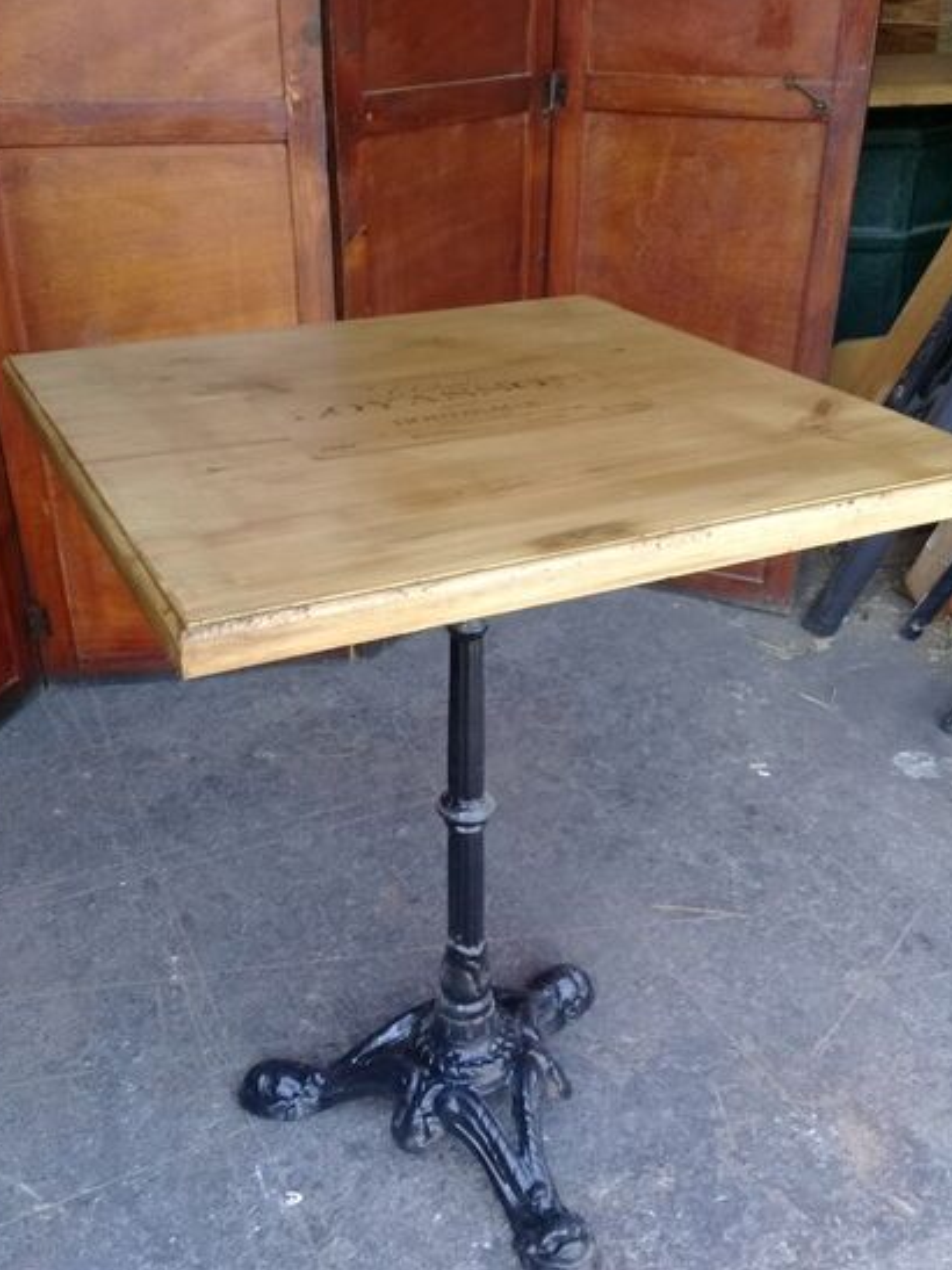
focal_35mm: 34
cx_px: 450
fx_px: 1247
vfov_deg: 53.9
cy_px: 673
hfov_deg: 41.8
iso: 64
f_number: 2.2
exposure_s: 1/50
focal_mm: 3.3
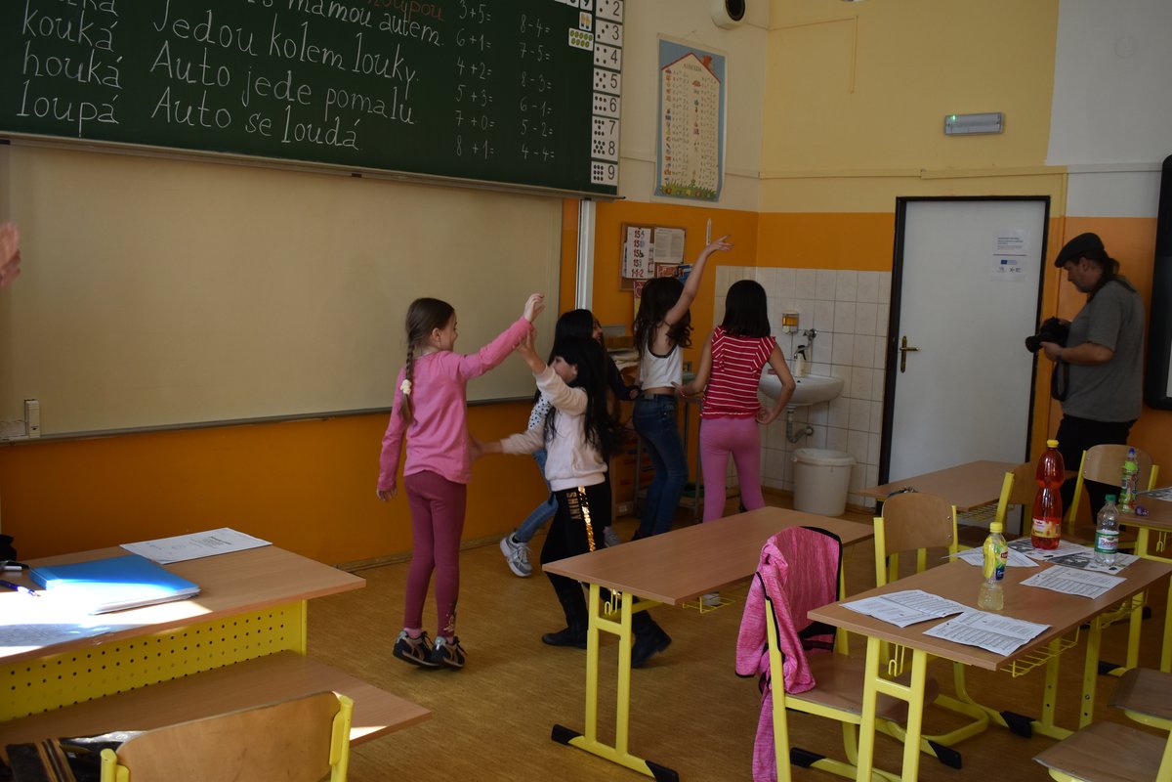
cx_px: 586
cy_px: 391
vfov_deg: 40.0
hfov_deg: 57.2
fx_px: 1074
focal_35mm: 33
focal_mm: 22
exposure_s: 1/100
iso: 400
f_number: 5
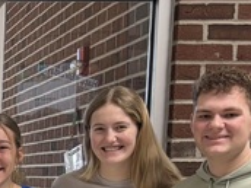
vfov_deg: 9.2
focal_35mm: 155
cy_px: 324
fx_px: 1124
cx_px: -206
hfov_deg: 11.7
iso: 125
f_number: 1.6
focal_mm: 5.96
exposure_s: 1/60
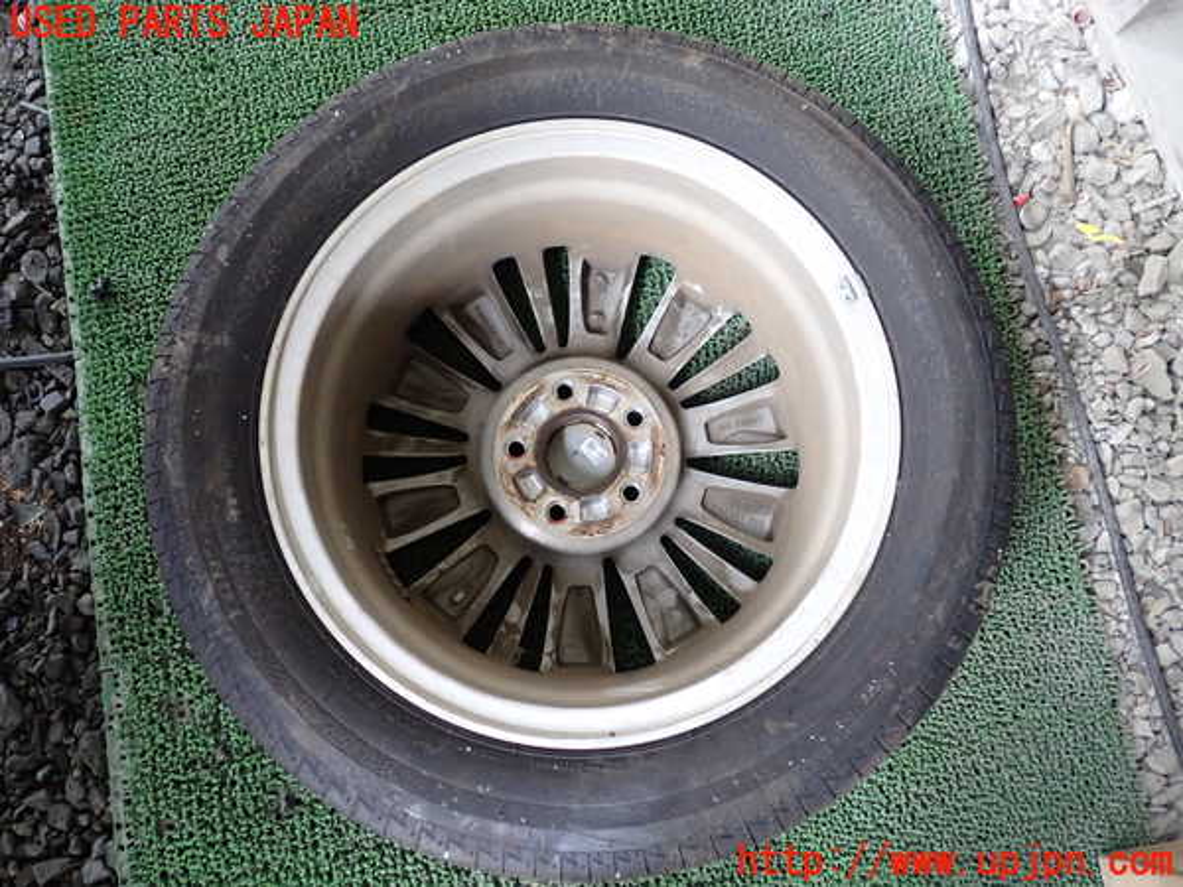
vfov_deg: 46.8
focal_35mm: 30
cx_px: 592
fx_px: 1025
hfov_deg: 60.0
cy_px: 444
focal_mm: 5.4
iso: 400
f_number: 2.3
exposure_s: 1/40
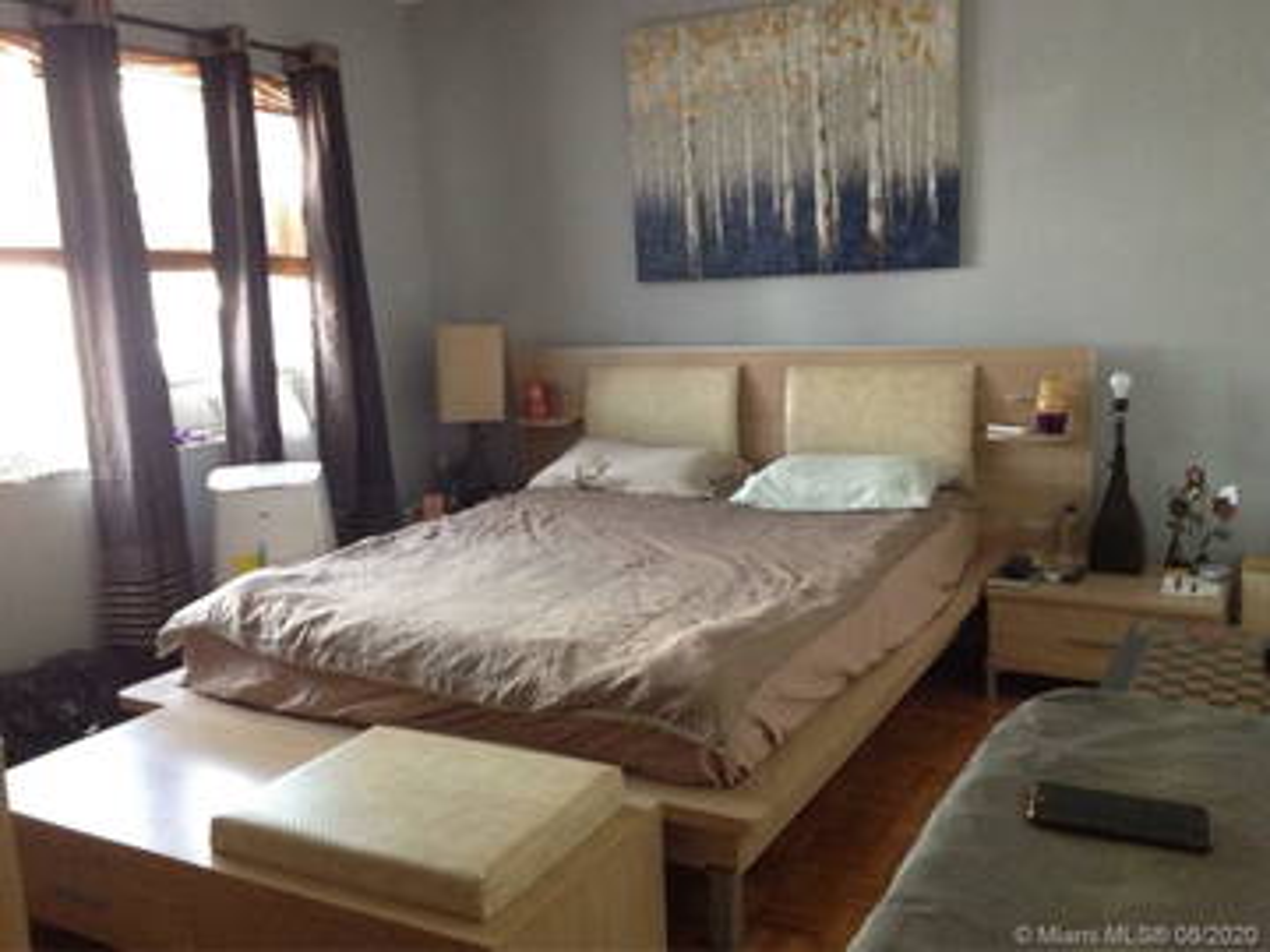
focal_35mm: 35
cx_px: 635
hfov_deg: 52.6
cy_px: 476
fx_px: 1284
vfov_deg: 40.7
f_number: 2.4
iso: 500
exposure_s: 1/15
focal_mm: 4.28
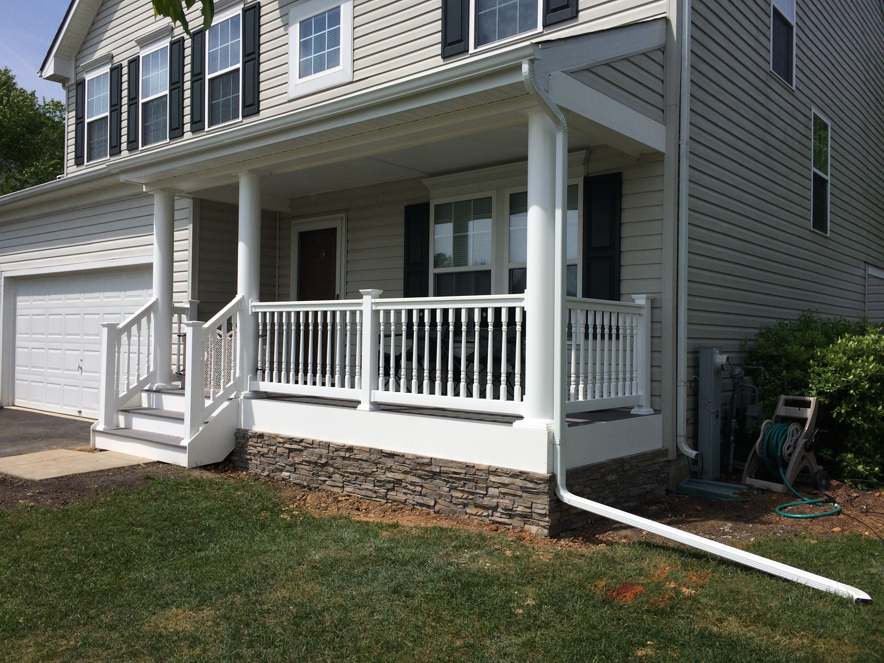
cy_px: 332
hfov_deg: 60.0
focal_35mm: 30
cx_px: 442
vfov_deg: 46.8
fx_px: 766
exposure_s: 1/5128
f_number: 2.2
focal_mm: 4.12
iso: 40
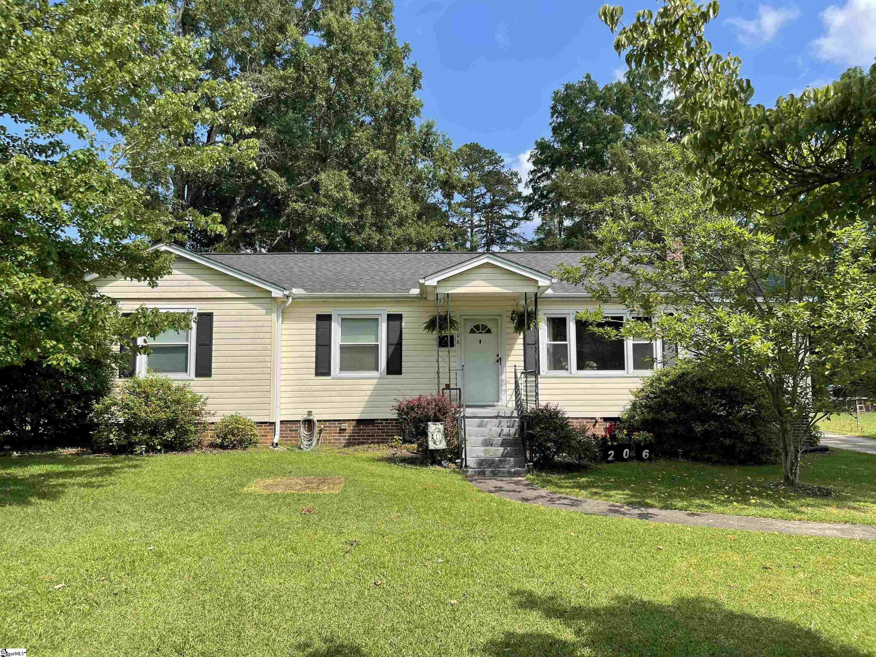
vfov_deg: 54.9
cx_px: 438
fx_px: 633
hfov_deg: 69.4
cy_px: 328
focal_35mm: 25
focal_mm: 5.1
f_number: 1.6
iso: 32
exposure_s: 1/1883
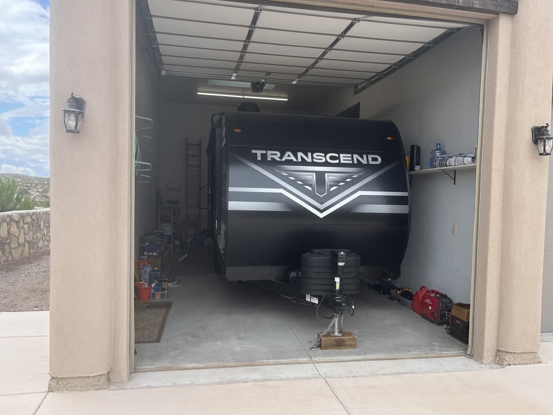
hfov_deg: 65.3
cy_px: 214
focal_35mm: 27
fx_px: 431
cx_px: 283
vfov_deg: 51.3
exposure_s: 1/1117
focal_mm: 5.1
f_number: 1.6
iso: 50
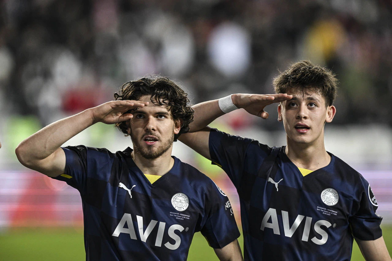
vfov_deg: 3.4
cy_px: 130
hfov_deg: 5.2
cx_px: 196
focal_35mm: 400
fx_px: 4355
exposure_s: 1/1250
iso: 2000
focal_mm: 400
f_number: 3.5
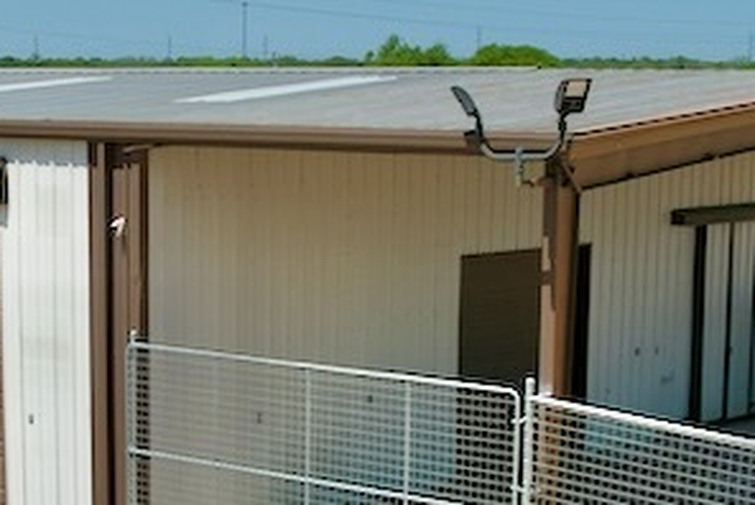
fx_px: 1994
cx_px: 209
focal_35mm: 95
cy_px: 457
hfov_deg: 21.3
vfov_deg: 14.3
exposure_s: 1/4000
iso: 110
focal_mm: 8.38
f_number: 2.8
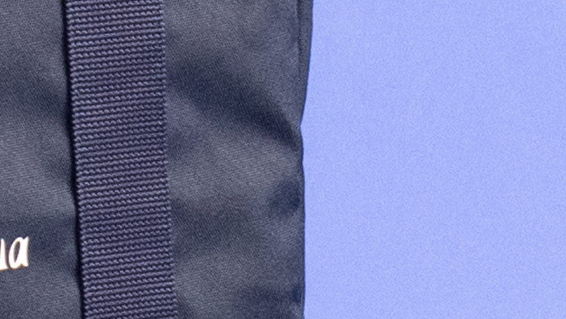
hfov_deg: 5.4
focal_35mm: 397
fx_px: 5958
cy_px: 382
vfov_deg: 3.1
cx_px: 311
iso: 500
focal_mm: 34
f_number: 7.1
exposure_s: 1/30
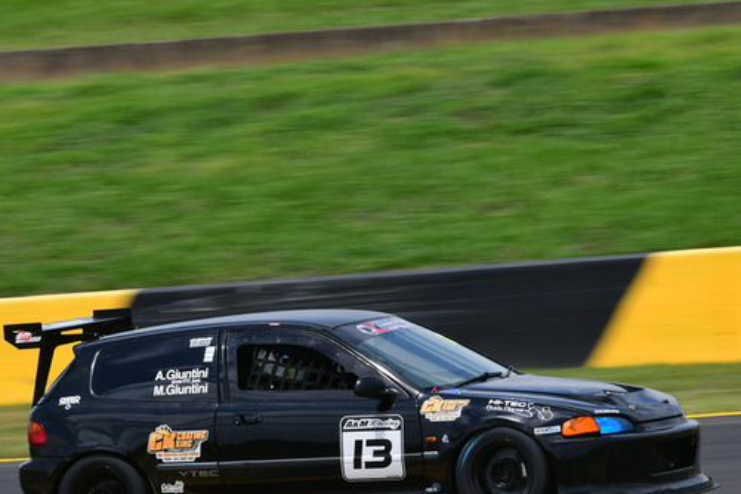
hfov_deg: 3.7
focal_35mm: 551
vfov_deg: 2.5
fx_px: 11341
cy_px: 305
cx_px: 345
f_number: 13
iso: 200
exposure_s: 1/320
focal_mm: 230
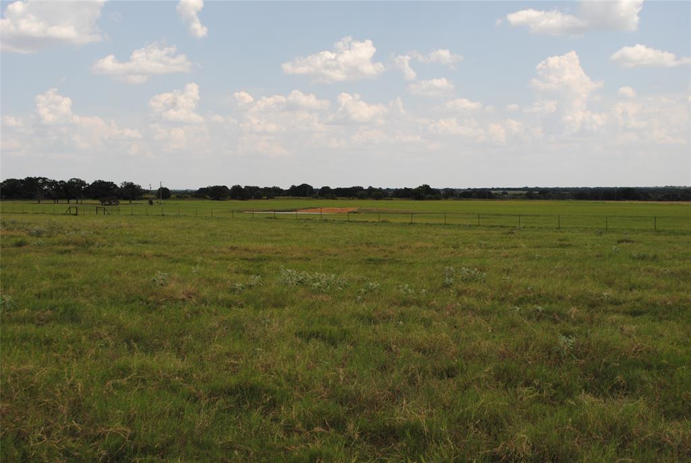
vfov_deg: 28.1
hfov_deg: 41.1
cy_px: 232
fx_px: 922
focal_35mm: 48
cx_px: 346
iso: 100
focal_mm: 32
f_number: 9
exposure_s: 1/200
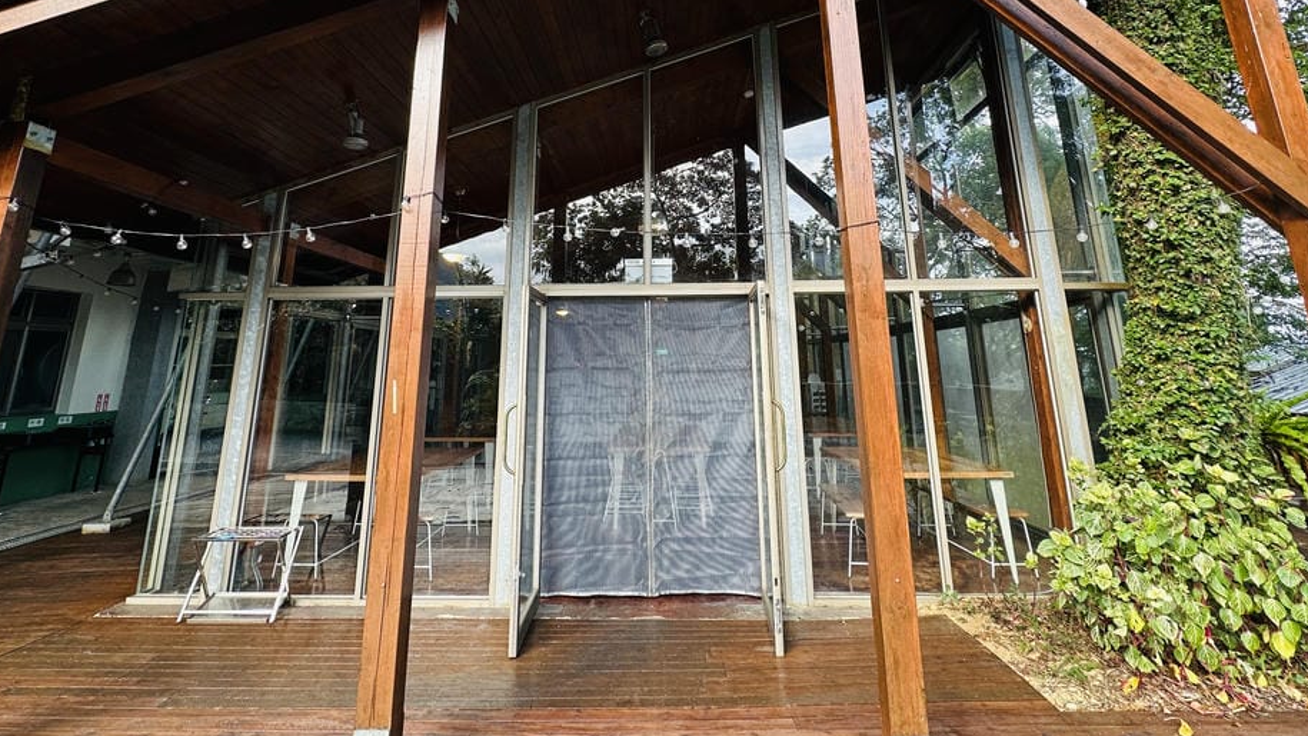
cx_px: 642
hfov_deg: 86.6
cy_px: 174
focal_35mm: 20
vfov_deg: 53.1
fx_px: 694
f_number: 2.2
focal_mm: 2.22
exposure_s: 1/99
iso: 64
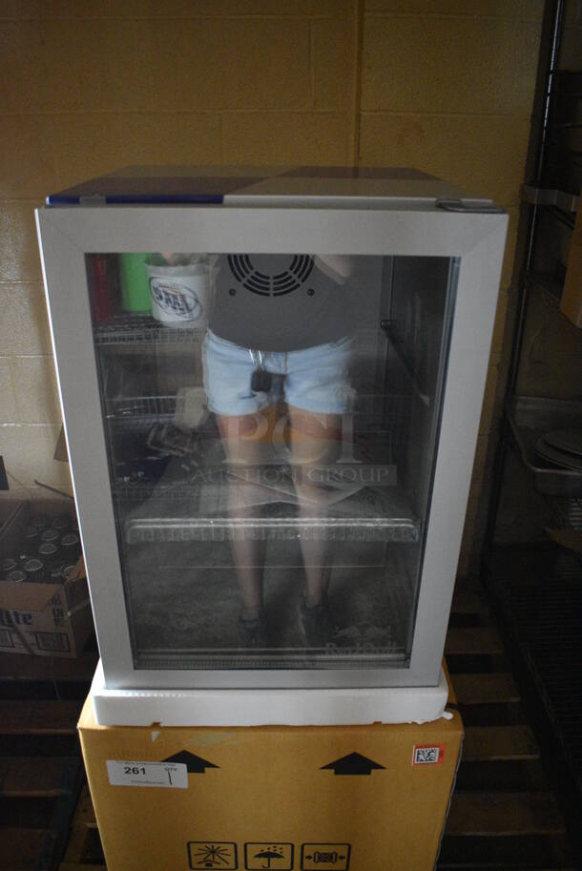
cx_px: 291
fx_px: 654
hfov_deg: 48.0
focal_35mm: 27
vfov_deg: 67.3
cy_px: 436
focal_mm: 18
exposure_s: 1/125
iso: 4500
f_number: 3.5
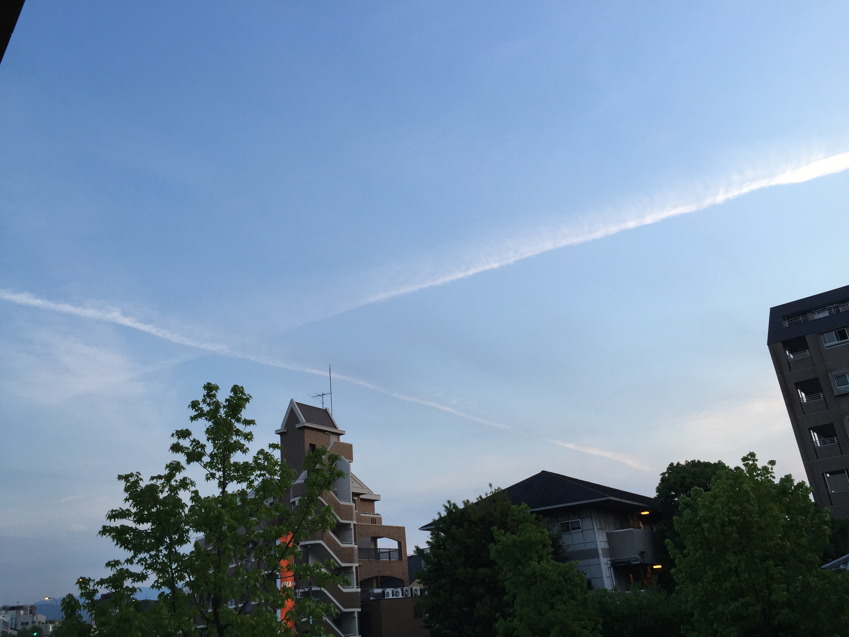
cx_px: 424
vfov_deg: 48.2
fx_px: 711
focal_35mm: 29
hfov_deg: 61.7
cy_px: 318
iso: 50
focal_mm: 4.15
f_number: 2.2
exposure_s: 1/120
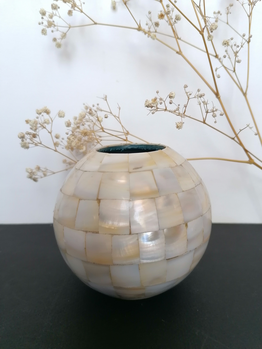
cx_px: 131
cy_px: 174
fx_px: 272
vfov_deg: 65.3
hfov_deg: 51.4
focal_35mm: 27
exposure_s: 1/50
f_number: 1.8
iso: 125
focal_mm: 4.75
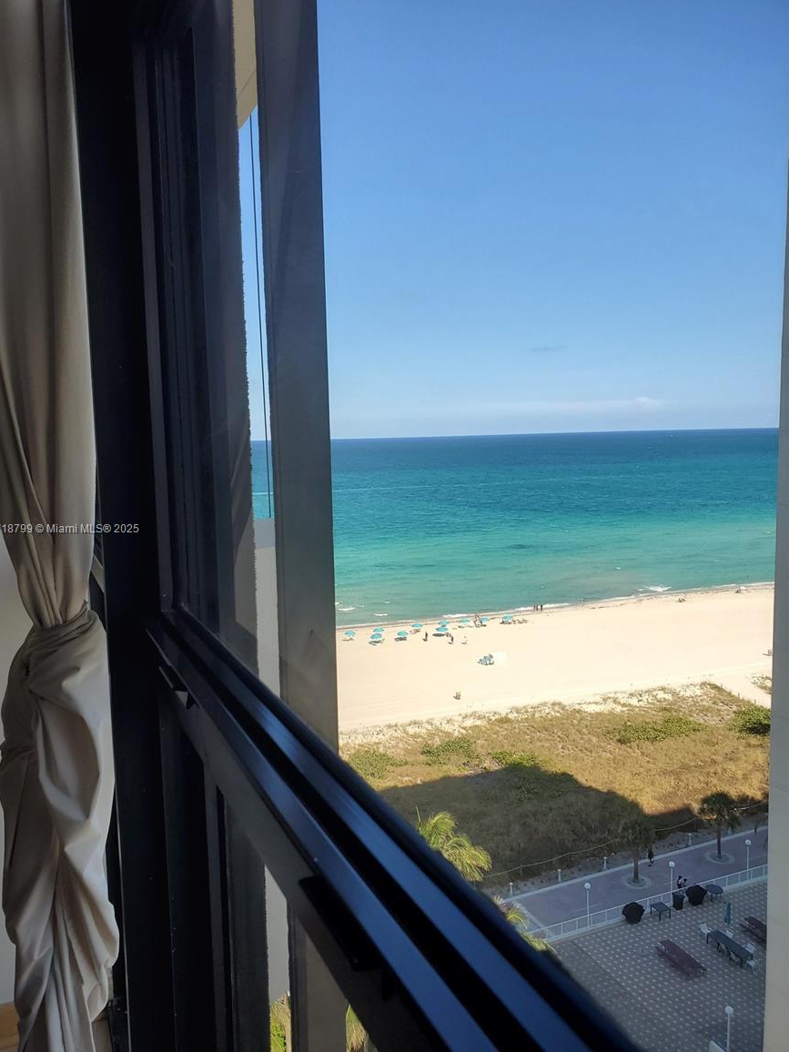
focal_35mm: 27
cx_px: 382
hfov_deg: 51.3
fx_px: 821
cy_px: 530
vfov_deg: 65.3
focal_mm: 4.3
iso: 50
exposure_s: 1/697
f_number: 2.4
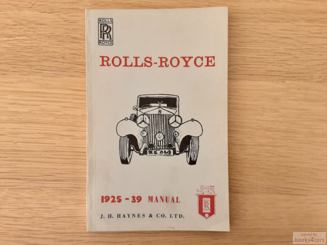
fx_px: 265
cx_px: 164
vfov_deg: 49.7
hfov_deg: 63.4
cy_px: 122
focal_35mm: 28
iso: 40
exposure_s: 1/122
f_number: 1.9
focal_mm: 2.9
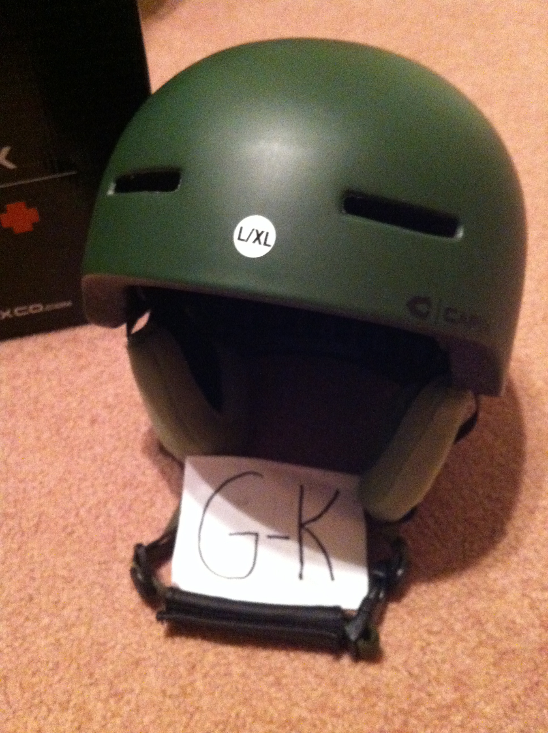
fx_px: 741
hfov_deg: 40.6
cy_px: 366
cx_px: 274
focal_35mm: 35
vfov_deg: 52.7
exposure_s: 1/15
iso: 1000
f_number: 2.8
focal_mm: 3.85
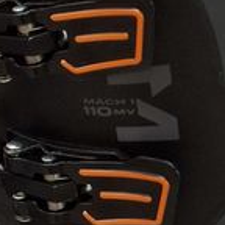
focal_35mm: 153
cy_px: 91
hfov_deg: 10.6
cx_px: -197
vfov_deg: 11.4
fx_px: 1125
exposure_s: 1/50
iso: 200
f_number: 1.8
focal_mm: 4.69
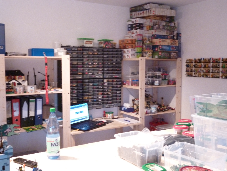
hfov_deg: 45.8
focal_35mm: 41
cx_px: 114
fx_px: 269
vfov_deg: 35.1
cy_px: 86
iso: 400
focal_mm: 7.3
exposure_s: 1/5
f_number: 3.7
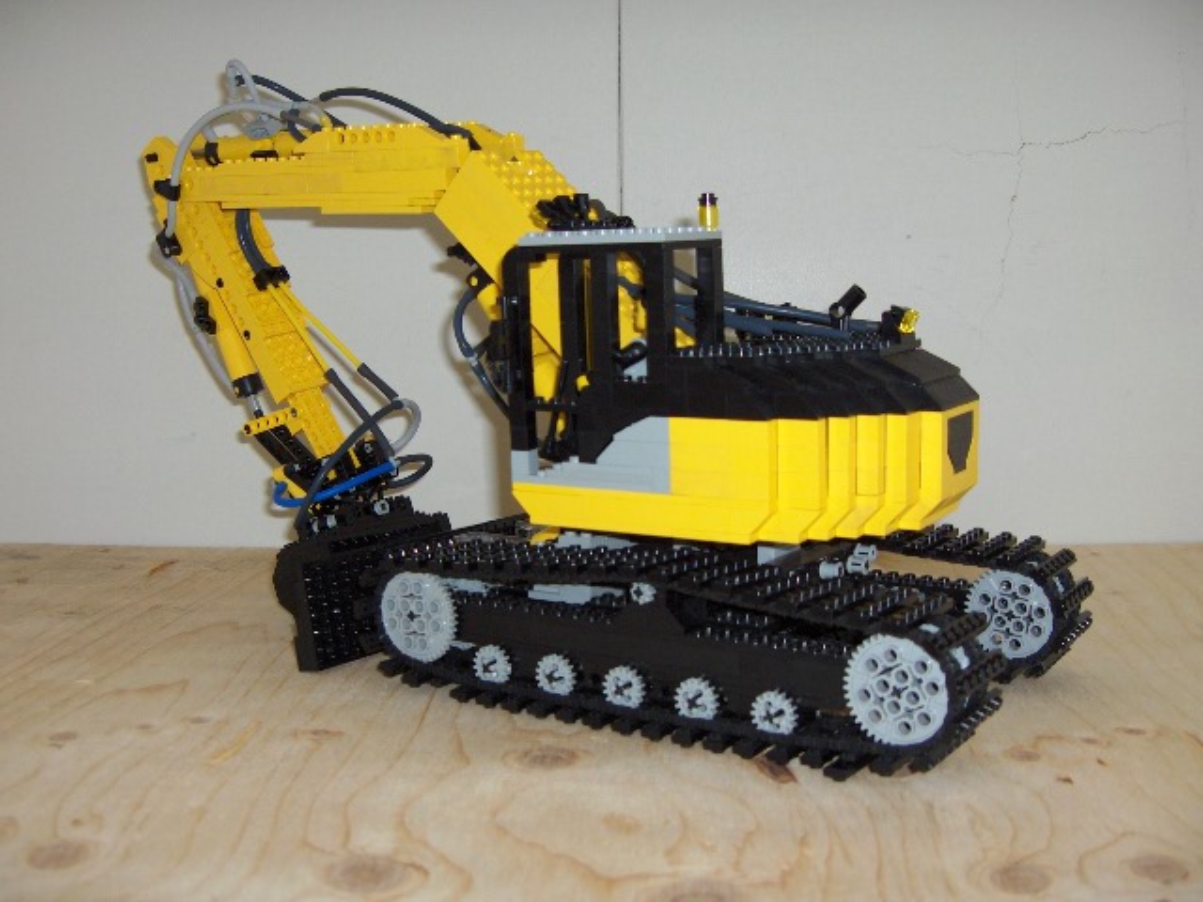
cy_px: 451
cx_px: 602
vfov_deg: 36.8
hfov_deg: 47.9
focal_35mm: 39
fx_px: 1355
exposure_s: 1/60
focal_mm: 8
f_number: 2.8
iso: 100
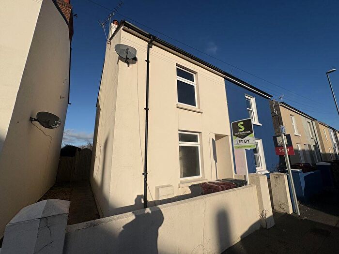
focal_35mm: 14
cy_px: 127
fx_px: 137
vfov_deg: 85.7
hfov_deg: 102.1
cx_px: 170
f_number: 2.2
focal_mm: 2.22
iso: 40
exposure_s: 1/5650
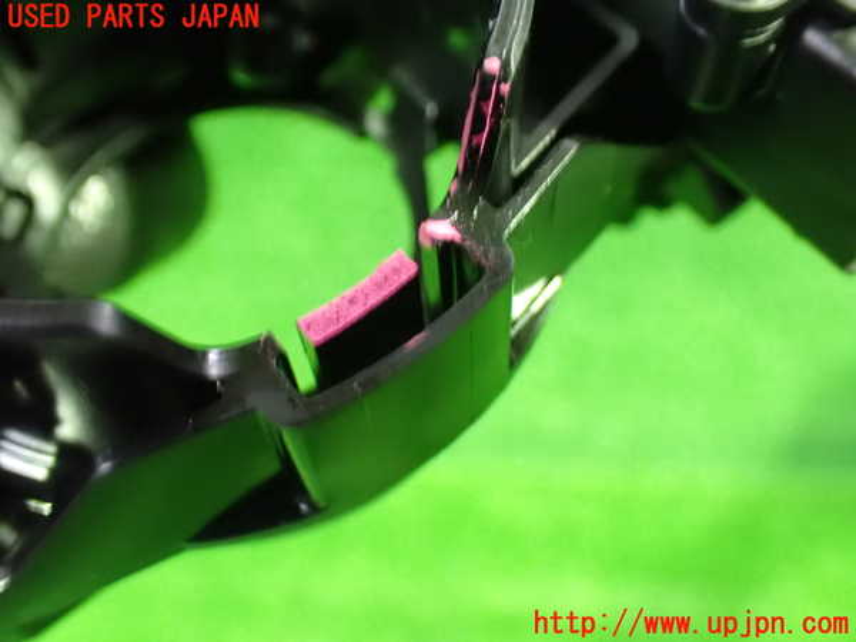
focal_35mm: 38
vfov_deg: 37.7
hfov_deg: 49.0
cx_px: 428
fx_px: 940
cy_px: 321
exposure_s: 1/13
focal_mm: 6.83
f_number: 2.7
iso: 1600
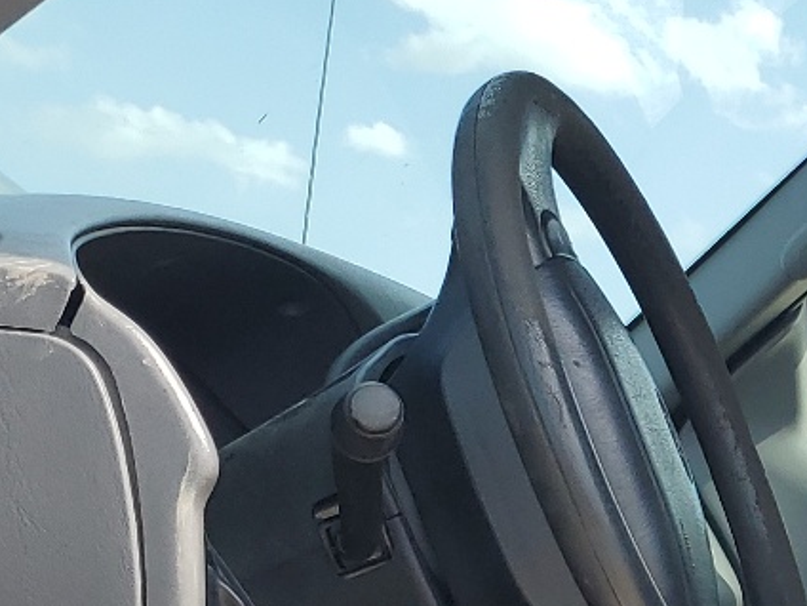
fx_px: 2285
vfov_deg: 14.5
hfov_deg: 18.9
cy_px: 768
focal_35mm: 98
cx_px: 986
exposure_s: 1/1250
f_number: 1.5
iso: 50
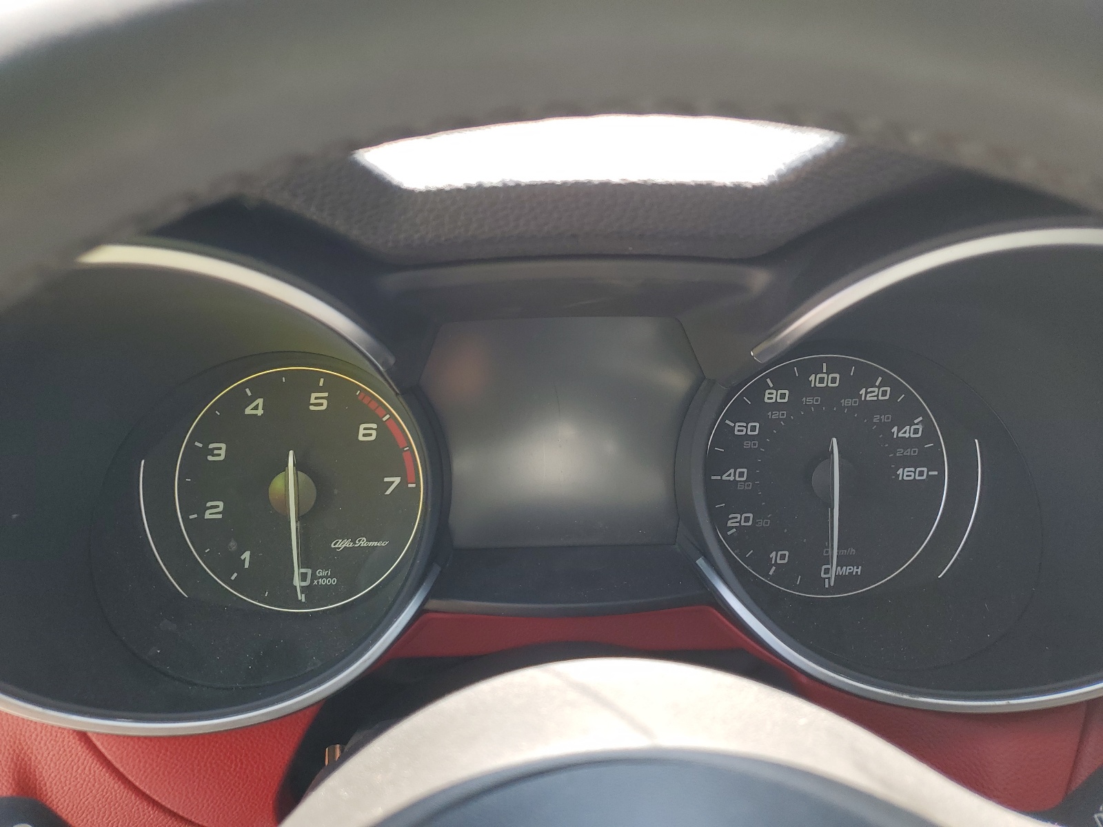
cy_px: 414
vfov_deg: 53.1
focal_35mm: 26
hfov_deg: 67.3
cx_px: 552
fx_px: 828
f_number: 1.5
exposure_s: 1/175
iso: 50
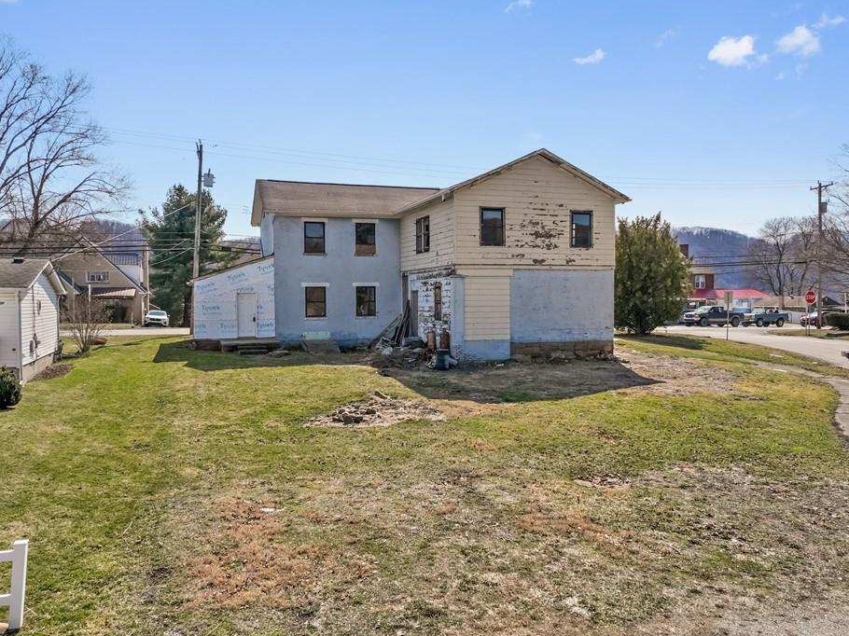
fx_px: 662
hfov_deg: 65.3
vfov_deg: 51.3
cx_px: 433
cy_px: 311
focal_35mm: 27
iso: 180
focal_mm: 12.29
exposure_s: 1/4000
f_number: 2.8
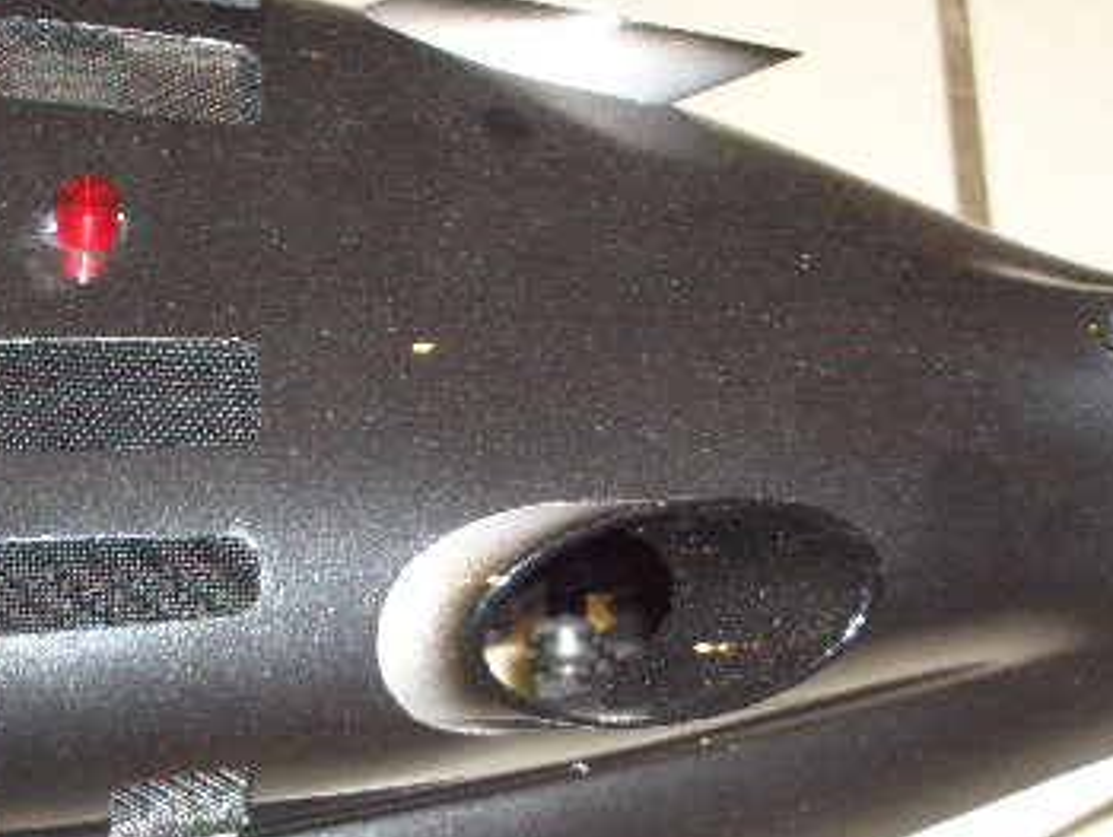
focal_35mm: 192
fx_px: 6178
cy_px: 531
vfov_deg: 7.7
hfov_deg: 10.3
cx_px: 566
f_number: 4.8
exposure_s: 1/60
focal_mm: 17.4
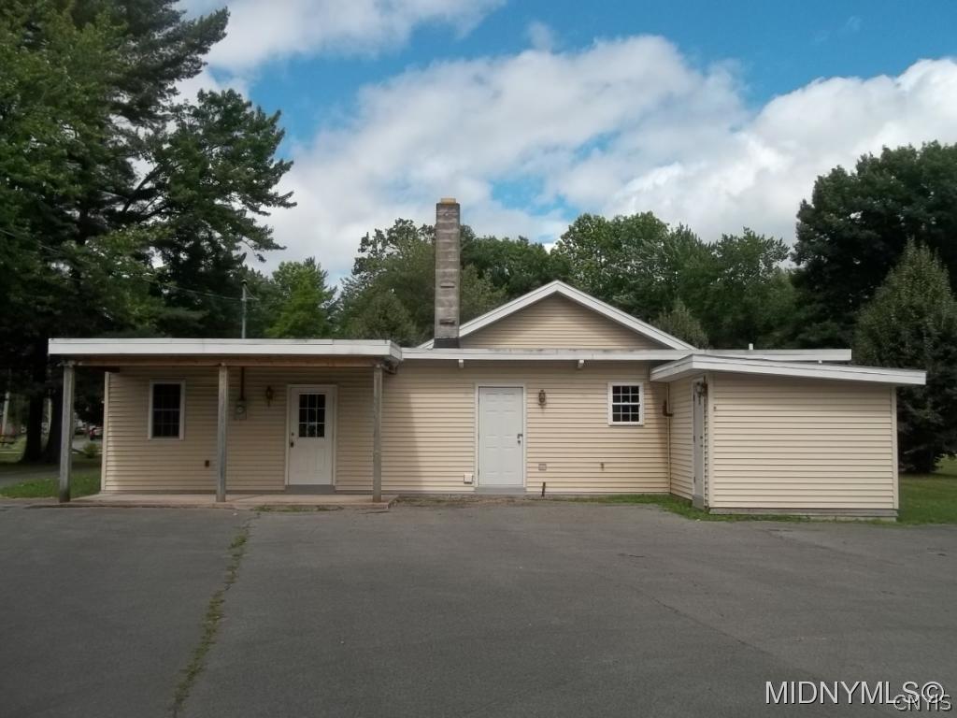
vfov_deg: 44.2
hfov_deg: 56.8
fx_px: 885
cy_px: 359
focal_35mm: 32
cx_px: 478
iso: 80
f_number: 8.8
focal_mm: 5.7
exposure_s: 1/250
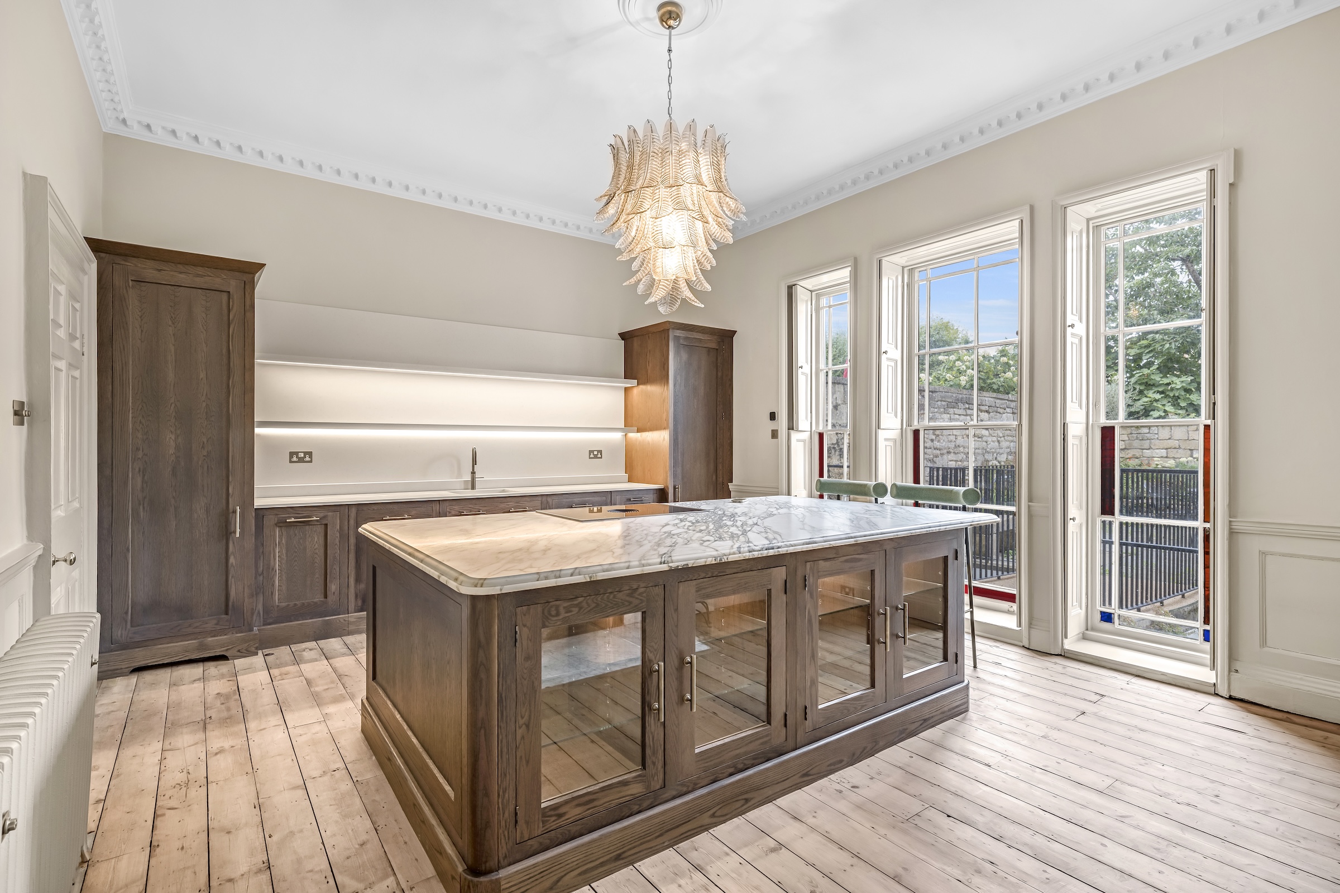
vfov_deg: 70.4
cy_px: 446
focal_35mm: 17
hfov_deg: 93.3
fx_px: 633
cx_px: 670
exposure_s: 1/4
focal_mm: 17
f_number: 8
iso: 100
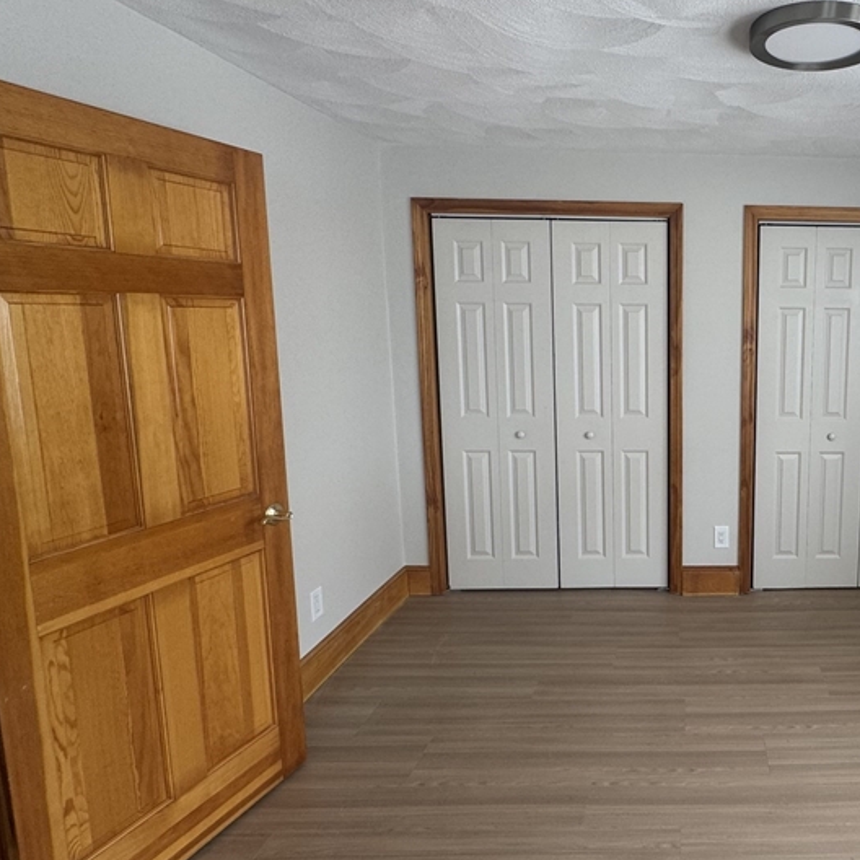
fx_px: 675
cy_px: 409
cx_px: 712
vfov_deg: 65.0
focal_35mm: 24
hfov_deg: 58.9
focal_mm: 2.22
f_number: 2.2
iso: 80
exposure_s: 1/99
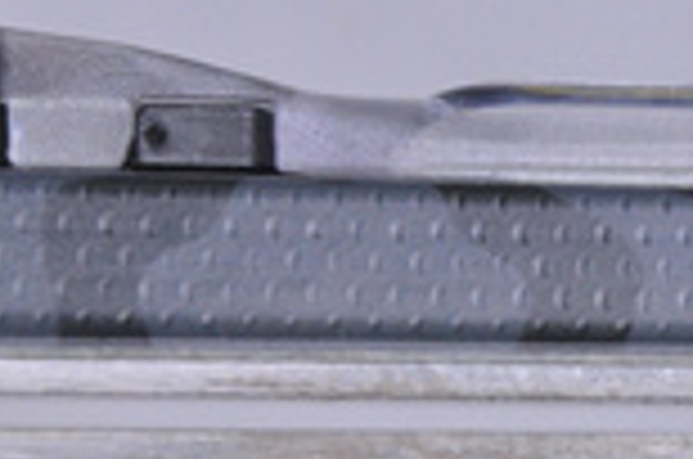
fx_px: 8865
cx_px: 945
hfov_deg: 4.5
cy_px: 398
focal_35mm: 461
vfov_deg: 3.0
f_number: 9.5
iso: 3200
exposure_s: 1/125
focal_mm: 105
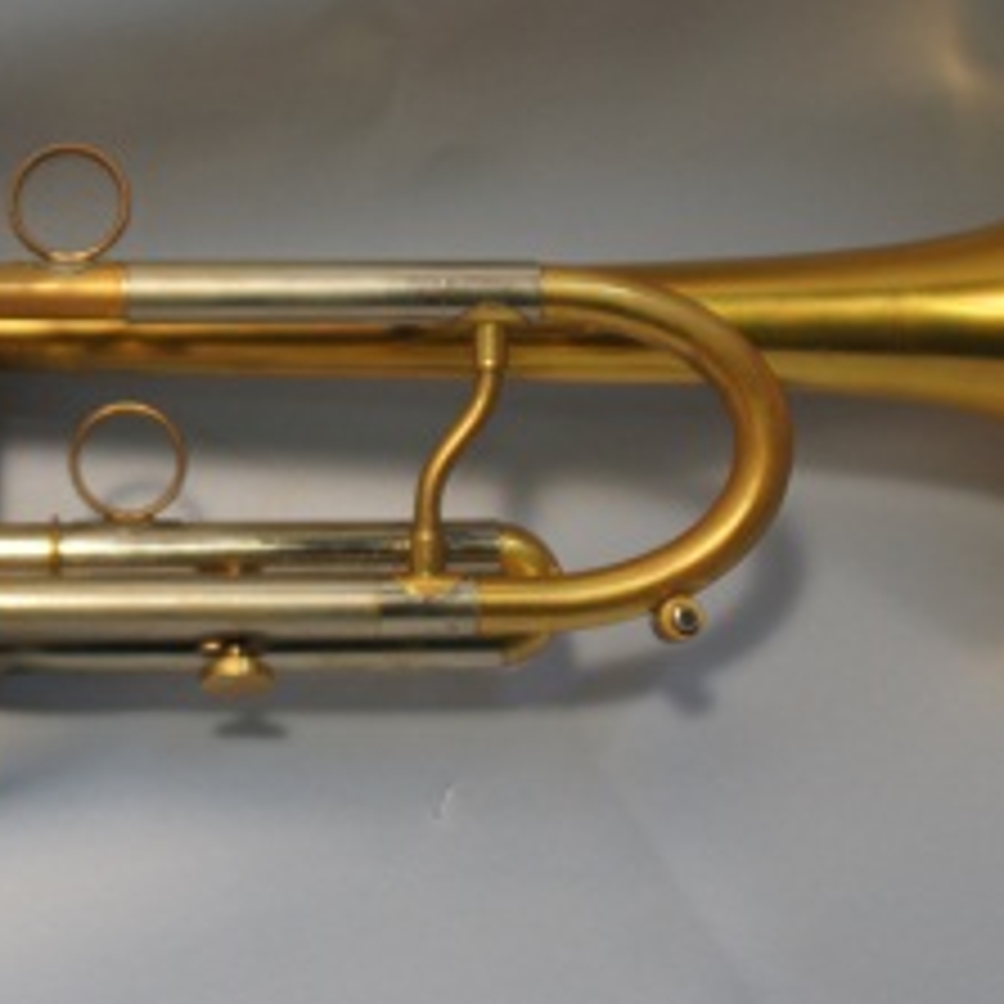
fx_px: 2625
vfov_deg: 21.6
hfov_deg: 21.3
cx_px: 140
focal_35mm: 80
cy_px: 450
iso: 200
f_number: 3.5
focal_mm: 28
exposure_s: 1/50
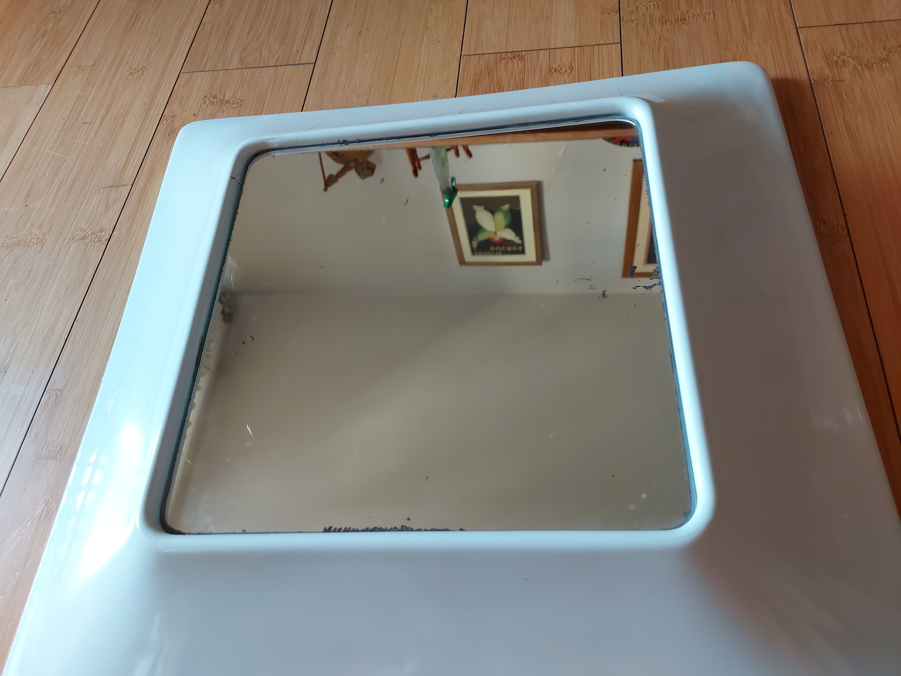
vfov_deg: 56.8
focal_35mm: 24
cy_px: 338
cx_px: 450
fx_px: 625
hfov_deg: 71.6
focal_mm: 5.23
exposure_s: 1/50
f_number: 1.8
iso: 160
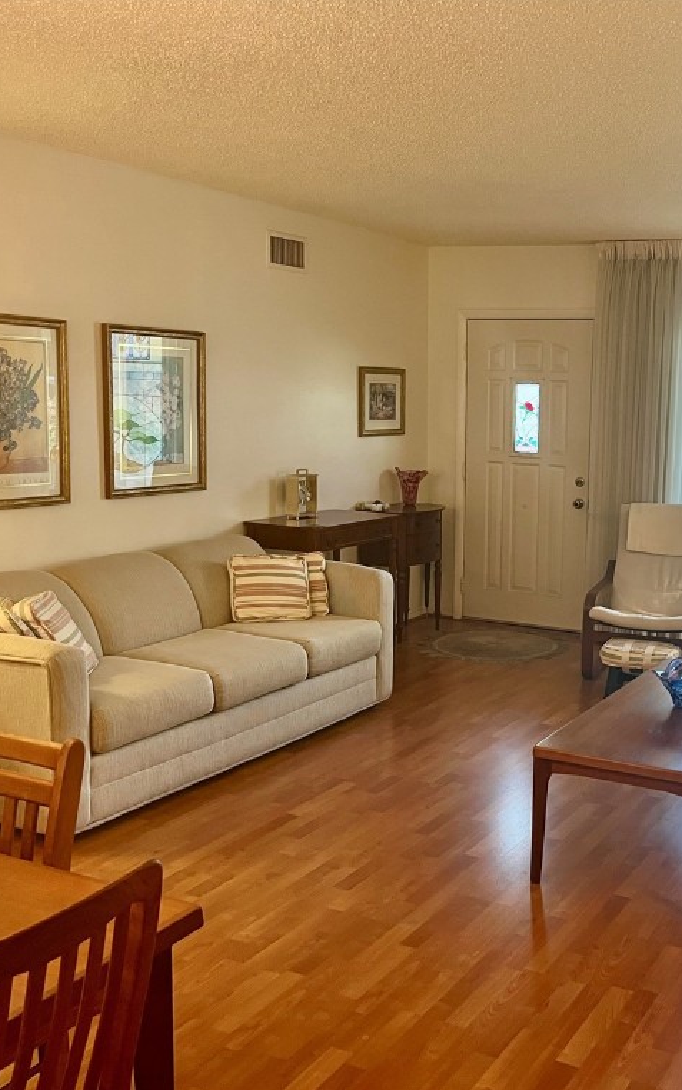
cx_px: 552
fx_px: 1100
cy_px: 546
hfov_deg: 33.4
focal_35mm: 37
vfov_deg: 52.7
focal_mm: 5.1
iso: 100
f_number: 1.6
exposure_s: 1/60
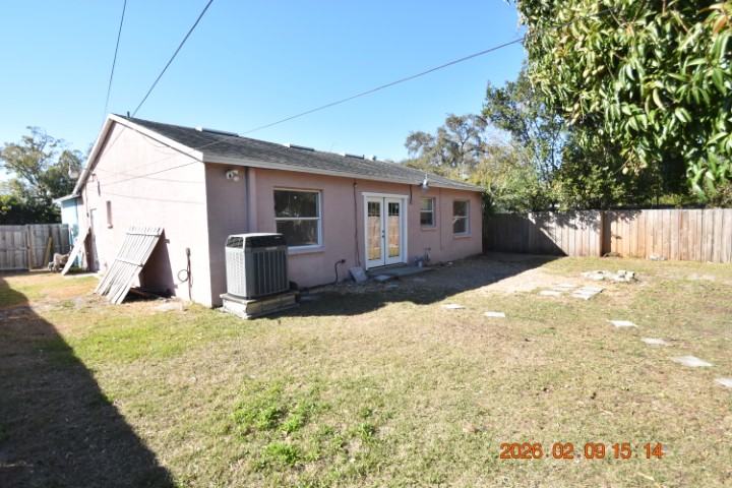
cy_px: 244
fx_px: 351
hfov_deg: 92.4
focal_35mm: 17
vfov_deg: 69.7
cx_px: 366
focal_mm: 11.5
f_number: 3.5
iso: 800
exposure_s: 1/3000
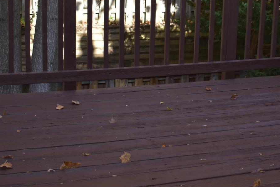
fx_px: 529
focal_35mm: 68
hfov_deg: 29.5
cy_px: -16
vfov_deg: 19.2
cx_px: 181
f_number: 3.5
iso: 100
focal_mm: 20
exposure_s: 1/160
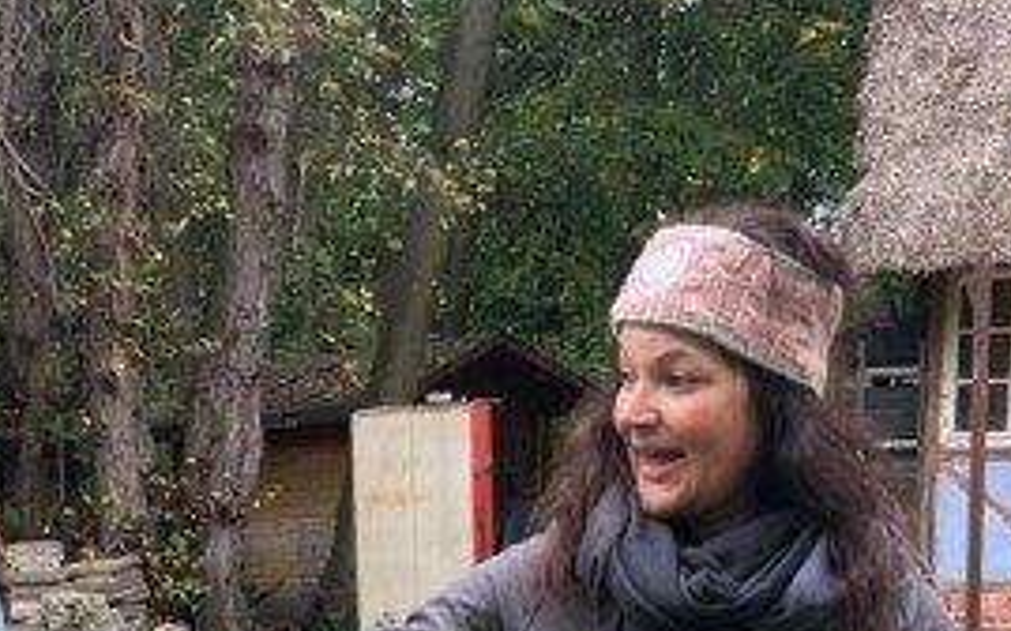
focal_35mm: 82
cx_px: 203
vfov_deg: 14.8
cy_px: 931
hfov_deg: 24.8
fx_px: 2259
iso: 100
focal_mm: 5.1
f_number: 1.6
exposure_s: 1/121
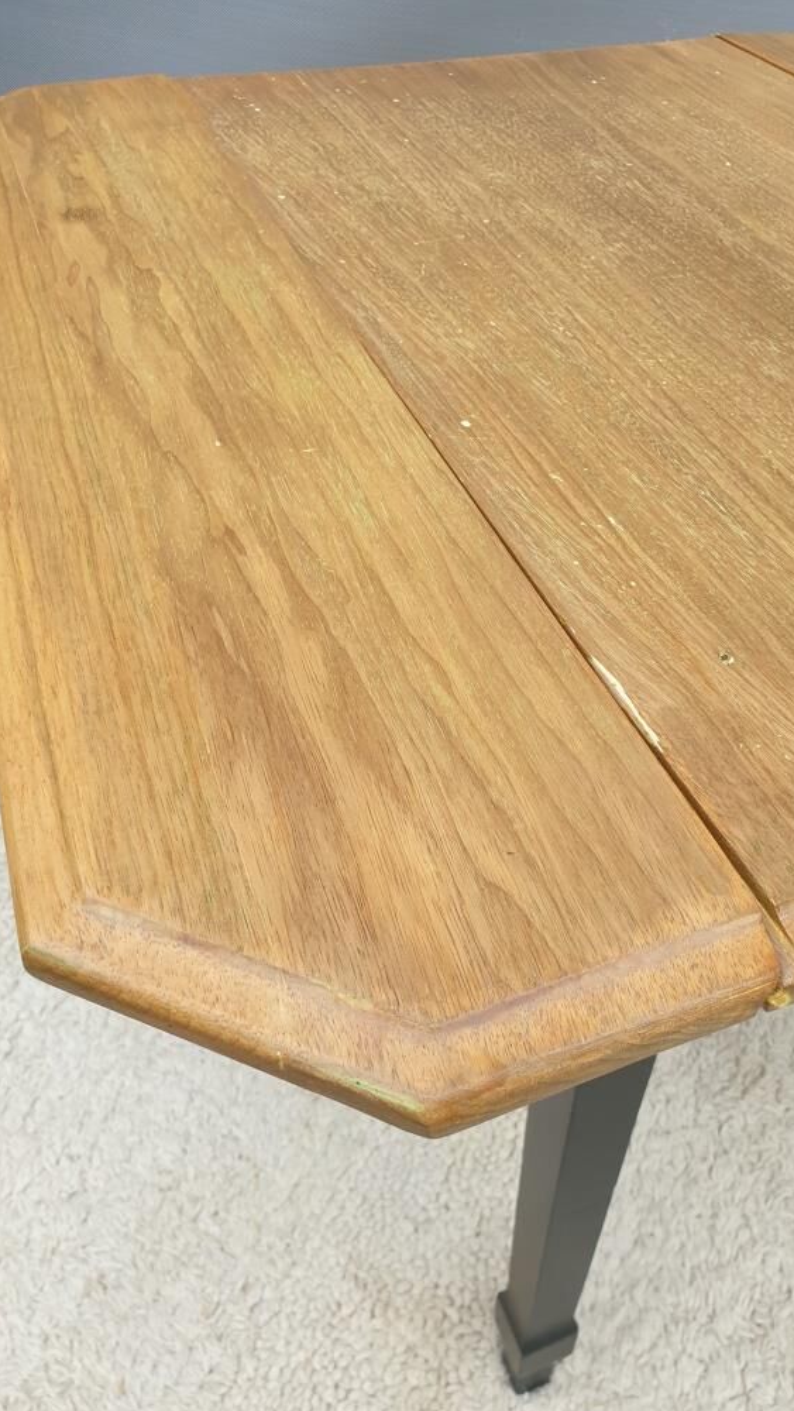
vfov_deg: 66.1
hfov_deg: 40.1
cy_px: 717
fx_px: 1085
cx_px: 470
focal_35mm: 29
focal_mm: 4.3
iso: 100
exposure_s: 1/100
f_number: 2.4
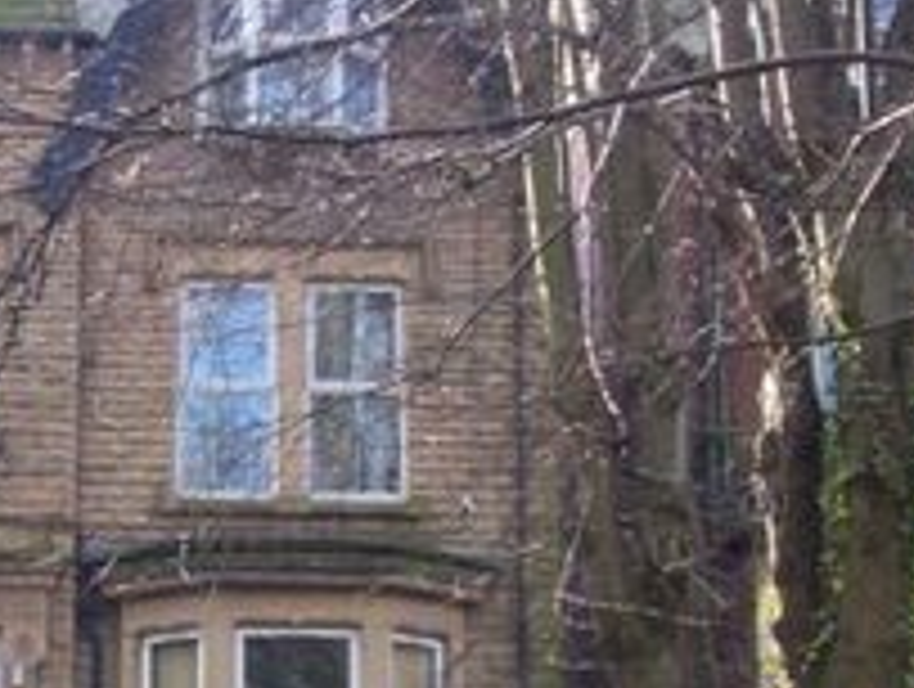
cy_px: 560
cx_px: 108
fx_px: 3095
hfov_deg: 16.6
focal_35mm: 117
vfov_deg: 12.6
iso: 80
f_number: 2.7
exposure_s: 1/219
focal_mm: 5.6
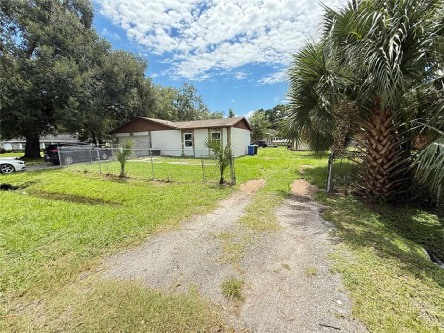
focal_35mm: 14
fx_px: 180
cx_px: 222
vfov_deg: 85.7
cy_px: 166
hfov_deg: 102.1
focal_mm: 2.22
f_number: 2.2
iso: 64
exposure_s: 1/1050
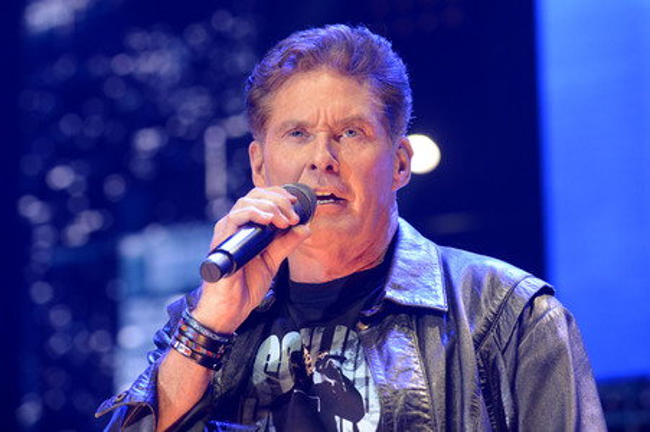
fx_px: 2526
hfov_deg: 14.7
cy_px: 216
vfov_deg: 9.8
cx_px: 325
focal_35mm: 140
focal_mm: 140
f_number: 4.5
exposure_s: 1/320
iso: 2500
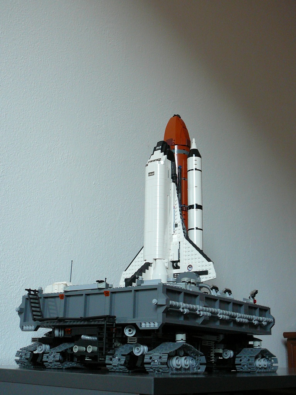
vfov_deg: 43.9
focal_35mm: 43
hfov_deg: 33.6
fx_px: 490
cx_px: 148
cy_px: 198
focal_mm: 6.4
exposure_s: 1/30
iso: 200
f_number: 3.2
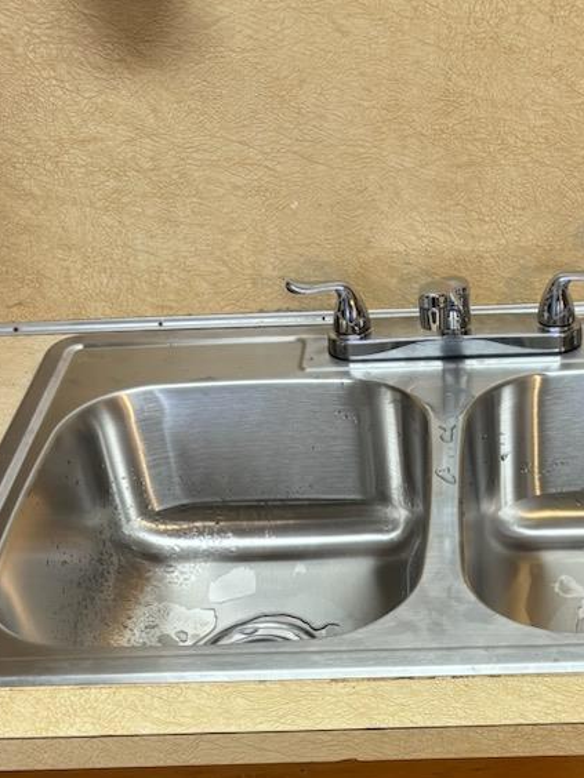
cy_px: 697
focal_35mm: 59
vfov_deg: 31.2
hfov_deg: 24.5
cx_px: 454
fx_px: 1327
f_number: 1.6
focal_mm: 5.96
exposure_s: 1/60
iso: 160
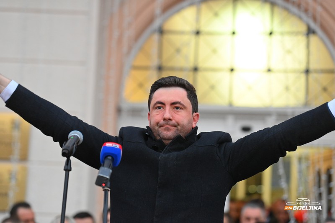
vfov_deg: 10.5
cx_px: 168
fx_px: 1209
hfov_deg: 15.8
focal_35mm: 130
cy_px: 112
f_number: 2.8
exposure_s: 1/125
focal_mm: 130
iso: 3200
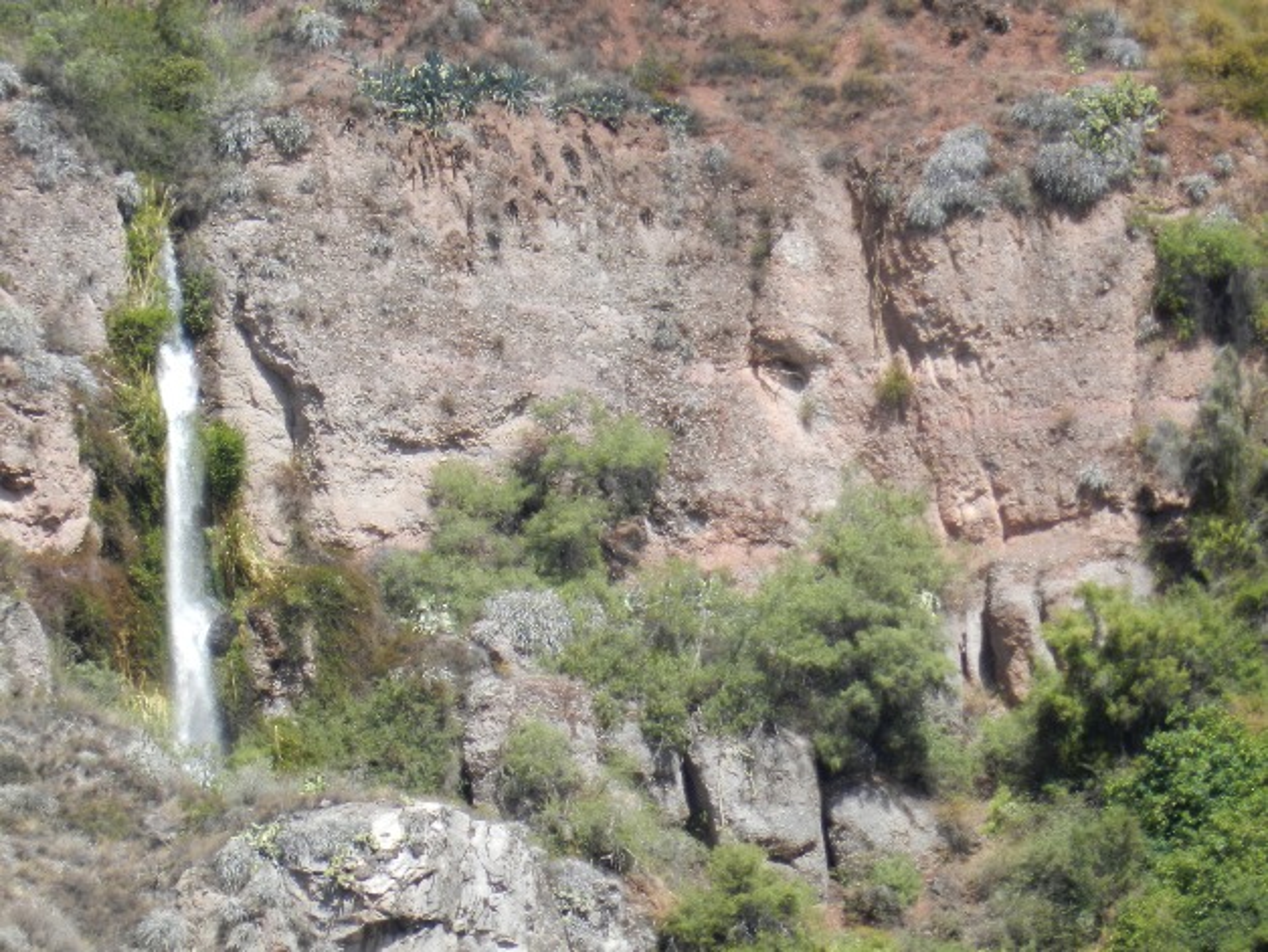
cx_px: 634
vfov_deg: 1.8
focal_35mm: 810
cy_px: 476
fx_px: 29688
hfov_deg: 2.4
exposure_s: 1/400
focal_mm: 144
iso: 160
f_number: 5.7
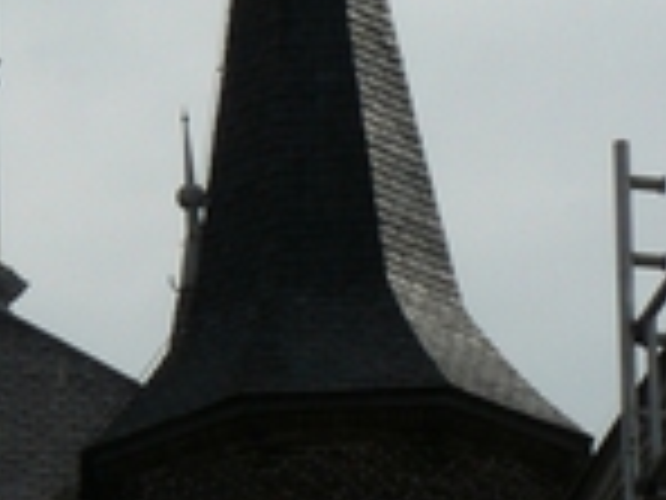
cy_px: 41
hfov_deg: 4.6
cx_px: -94
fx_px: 8273
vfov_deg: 3.5
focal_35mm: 430
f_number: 8
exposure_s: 1/800
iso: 100
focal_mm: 17.7
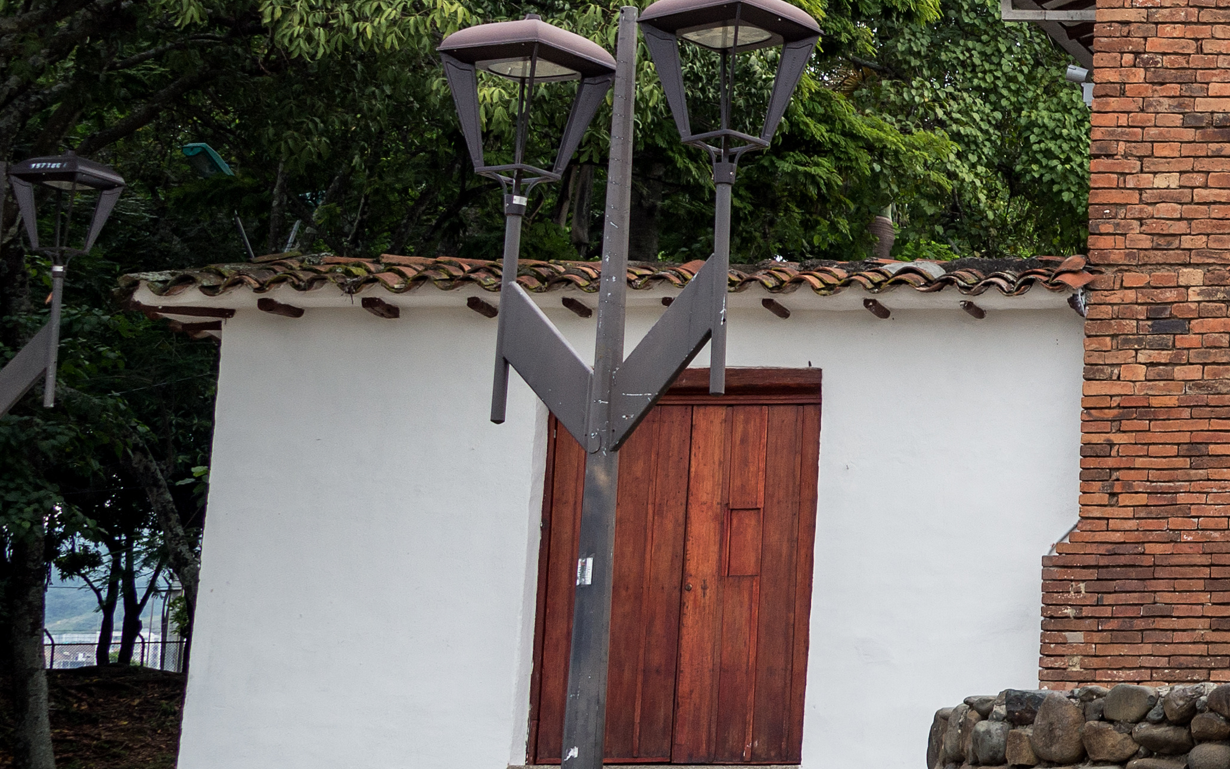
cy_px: 187
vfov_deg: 12.2
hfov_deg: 17.7
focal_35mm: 107
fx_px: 3587
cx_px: 1788
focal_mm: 36
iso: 200
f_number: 8
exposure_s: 1/400
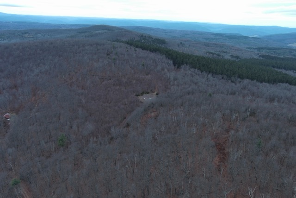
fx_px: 238
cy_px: 99
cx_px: 148
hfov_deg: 63.6
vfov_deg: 45.0
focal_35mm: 29
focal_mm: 10.57
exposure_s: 1/22.5
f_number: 2.8
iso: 200
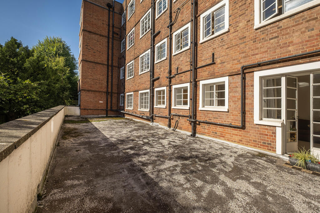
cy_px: 106
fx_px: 133
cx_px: 160
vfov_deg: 77.3
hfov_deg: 100.4
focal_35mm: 15
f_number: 7.1
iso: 250
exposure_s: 1/1000
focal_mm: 10
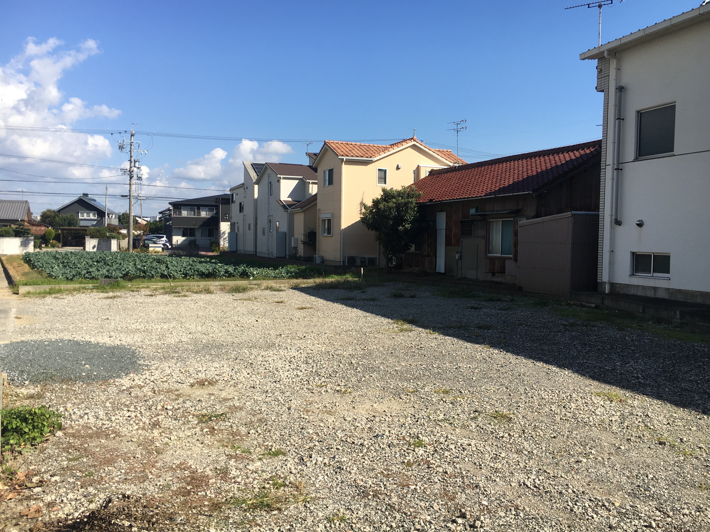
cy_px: 261
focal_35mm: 30
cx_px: 366
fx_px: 615
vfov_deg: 46.8
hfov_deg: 60.0
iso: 25
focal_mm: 4.15
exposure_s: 1/1538
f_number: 2.2
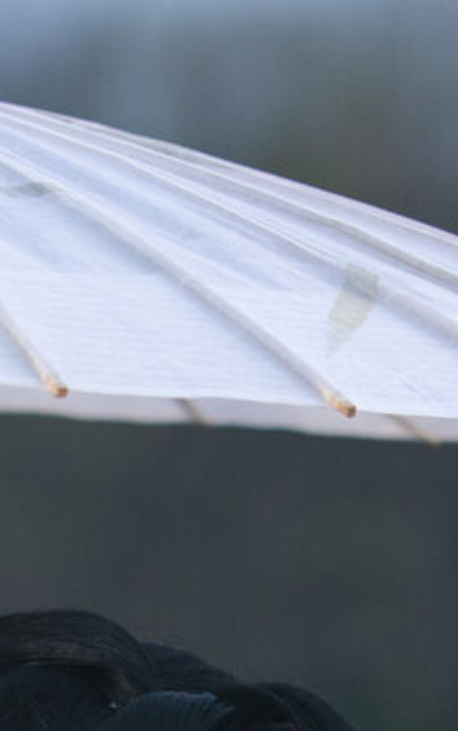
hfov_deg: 2.6
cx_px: -244
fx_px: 10151
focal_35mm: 509
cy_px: 1468
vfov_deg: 4.1
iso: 800
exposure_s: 1/200
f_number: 5
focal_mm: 110
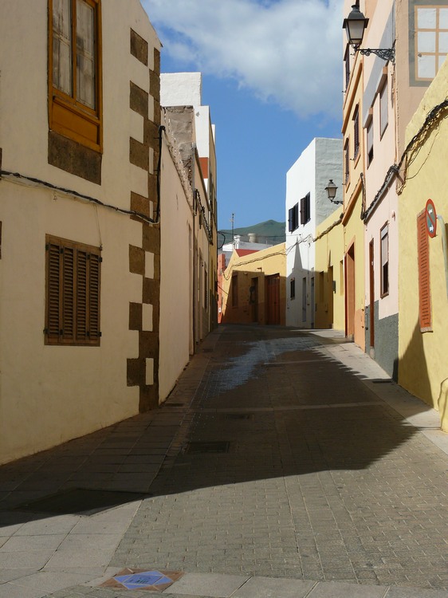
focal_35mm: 54
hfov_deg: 27.0
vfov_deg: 35.6
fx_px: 932
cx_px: 224
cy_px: 299
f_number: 5.6
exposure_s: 1/200
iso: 100
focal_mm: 11.4
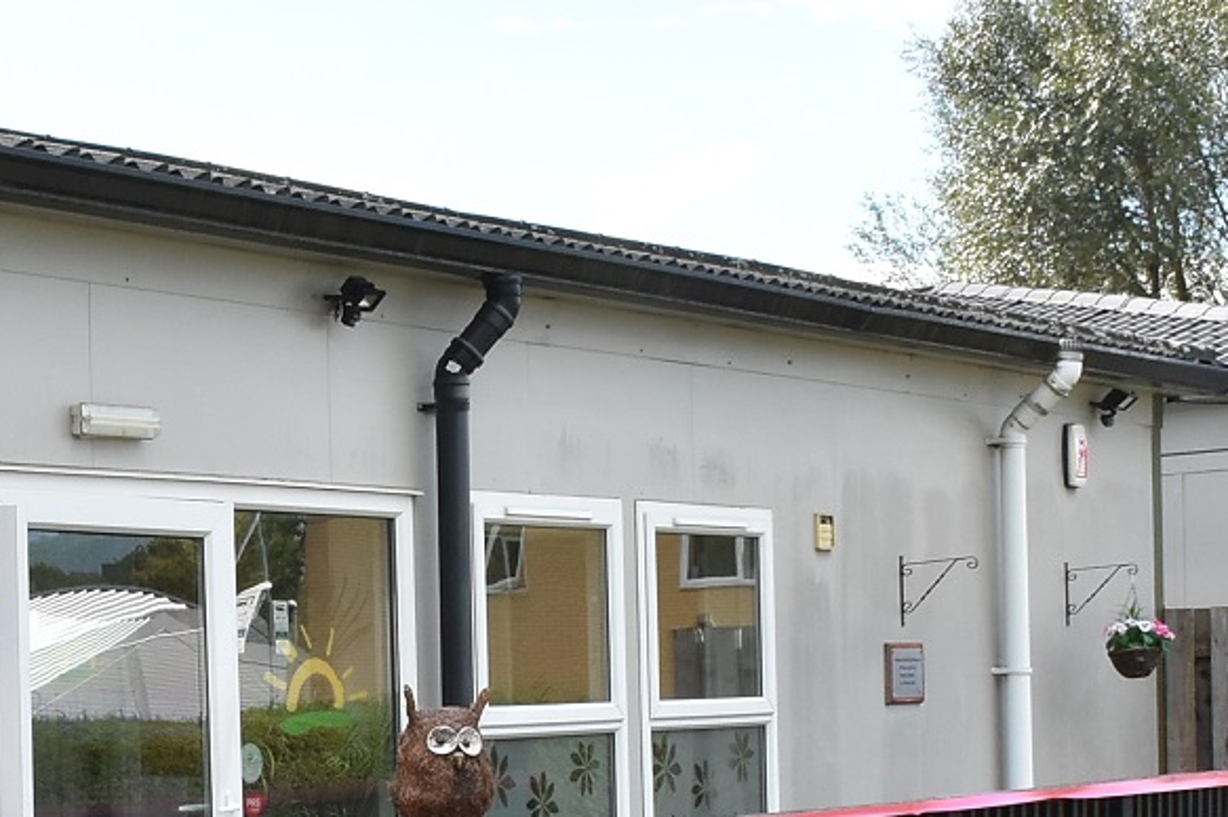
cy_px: 772
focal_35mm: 89
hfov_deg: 22.4
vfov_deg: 15.1
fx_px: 3034
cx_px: 139
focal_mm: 18
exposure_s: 1/320
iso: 400
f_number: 9
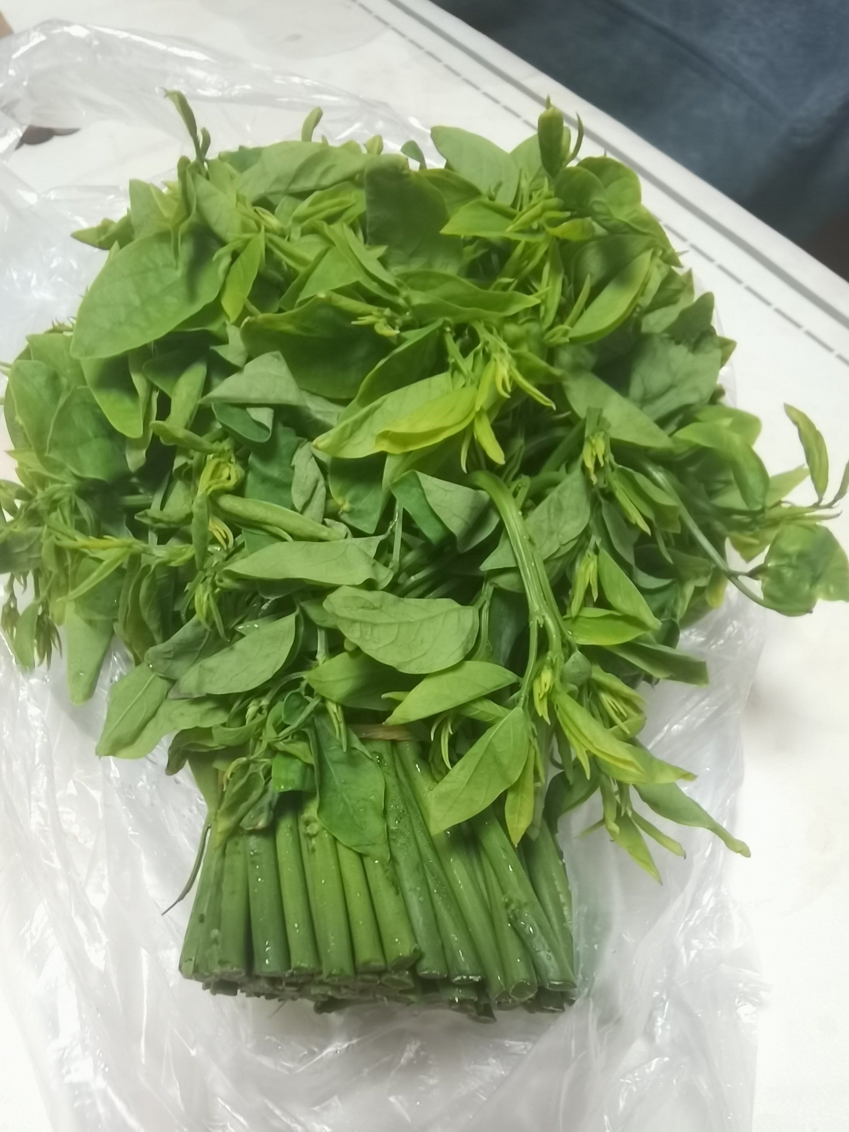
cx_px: 424
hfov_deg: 53.1
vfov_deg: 67.3
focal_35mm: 26
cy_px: 566
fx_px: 850
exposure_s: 1/25
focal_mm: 2.26
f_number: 2.2
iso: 320
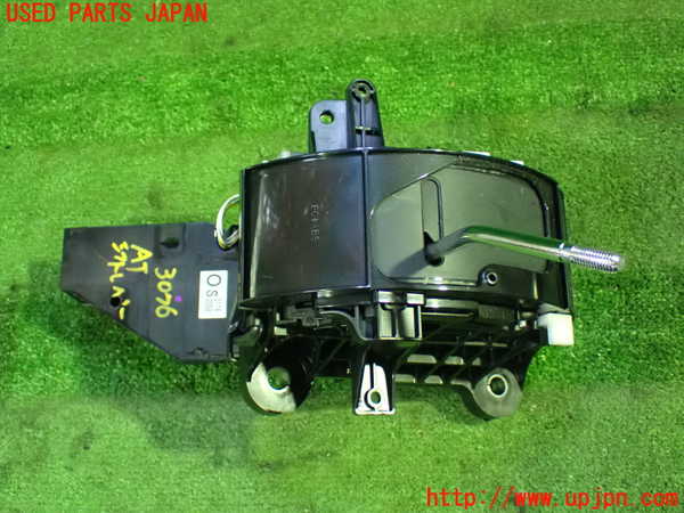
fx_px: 869
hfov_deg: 42.9
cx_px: 342
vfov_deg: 32.9
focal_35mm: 44
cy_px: 256
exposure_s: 1/30
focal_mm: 7.84
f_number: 2.9
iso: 1600
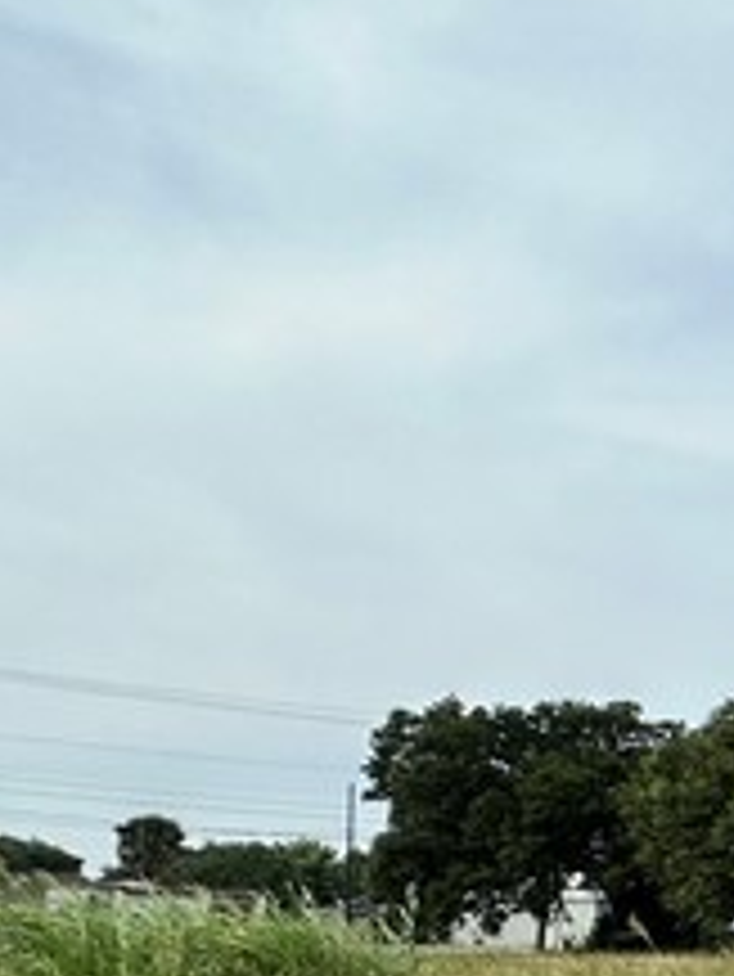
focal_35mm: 66
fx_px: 1864
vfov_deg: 28.3
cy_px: 864
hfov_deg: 16.5
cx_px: 1504
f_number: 2.2
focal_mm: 2.22
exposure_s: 1/1531
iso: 40
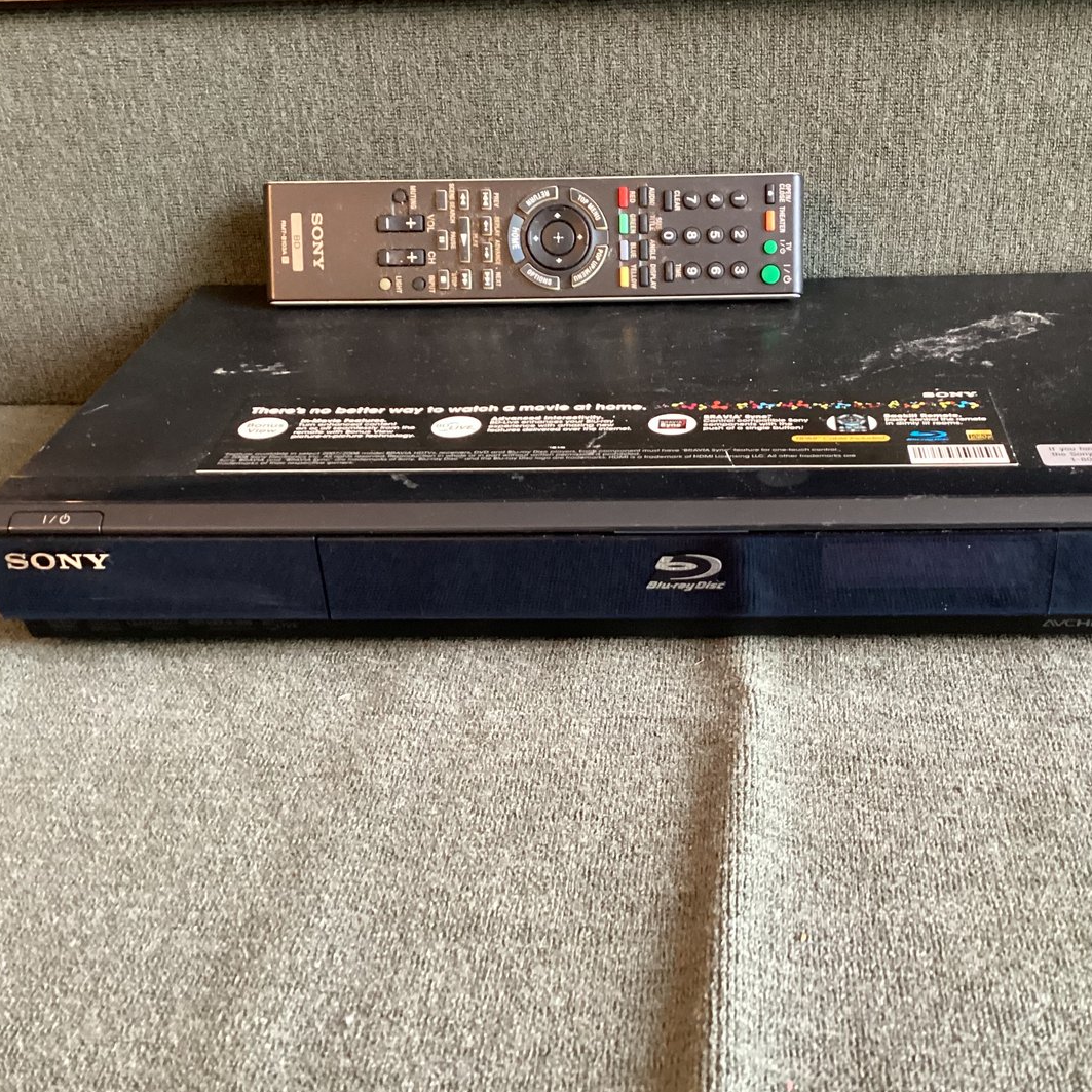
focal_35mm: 39
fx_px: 1392
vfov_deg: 42.8
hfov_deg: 42.6
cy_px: 540
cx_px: 674
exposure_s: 1/25
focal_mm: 3.3
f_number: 2.4
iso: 400
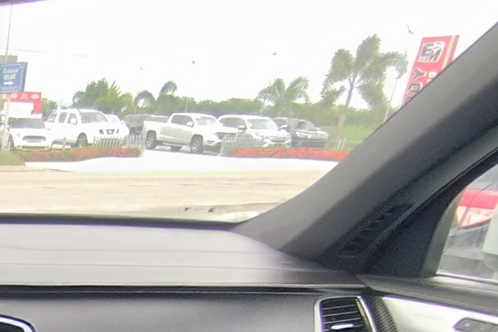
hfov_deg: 30.5
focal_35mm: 53
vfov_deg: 21.7
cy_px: 487
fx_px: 733
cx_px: -132
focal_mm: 1.65
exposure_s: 1/33.3
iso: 70
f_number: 2.2
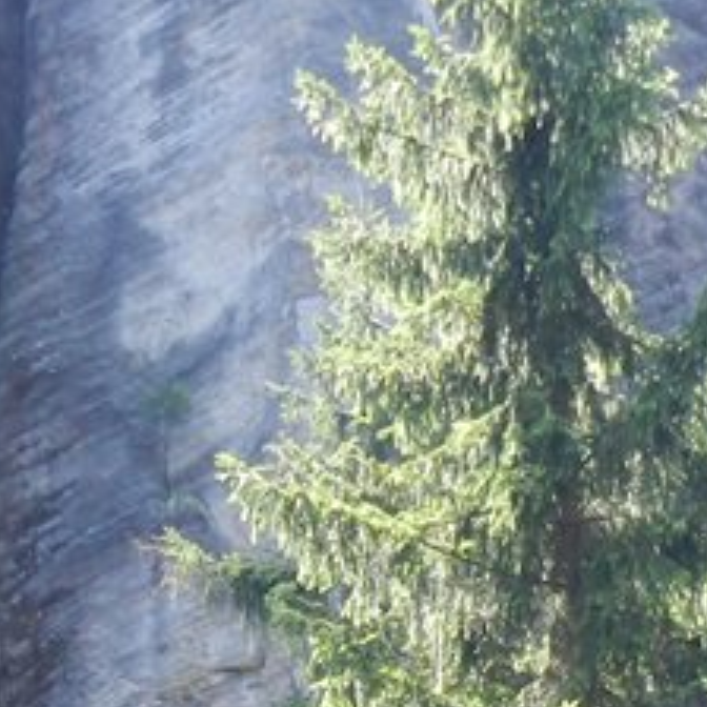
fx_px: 4298
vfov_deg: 9.2
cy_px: 1029
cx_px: 290
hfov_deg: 9.4
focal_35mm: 186
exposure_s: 1/80
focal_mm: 8.1
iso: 160
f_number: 4.2
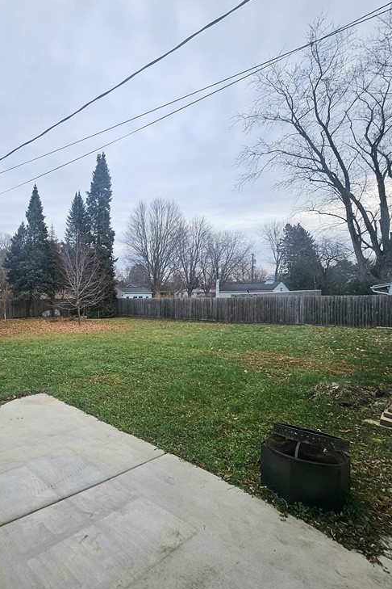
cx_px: 96
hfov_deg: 60.8
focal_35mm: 19
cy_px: 295
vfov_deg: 86.9
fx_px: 310
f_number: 2.2
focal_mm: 1.74
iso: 50
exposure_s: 1/227
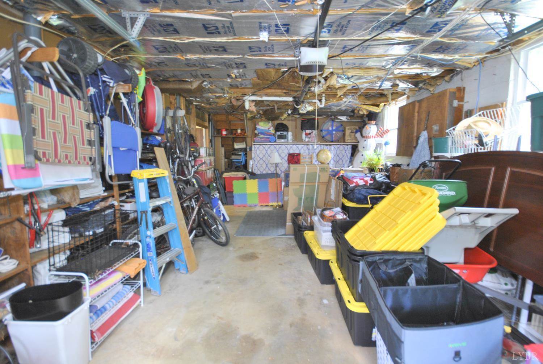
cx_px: 272
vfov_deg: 77.5
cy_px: 182
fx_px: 227
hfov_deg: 100.3
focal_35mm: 15
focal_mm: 10
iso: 400
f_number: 4
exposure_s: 1/6
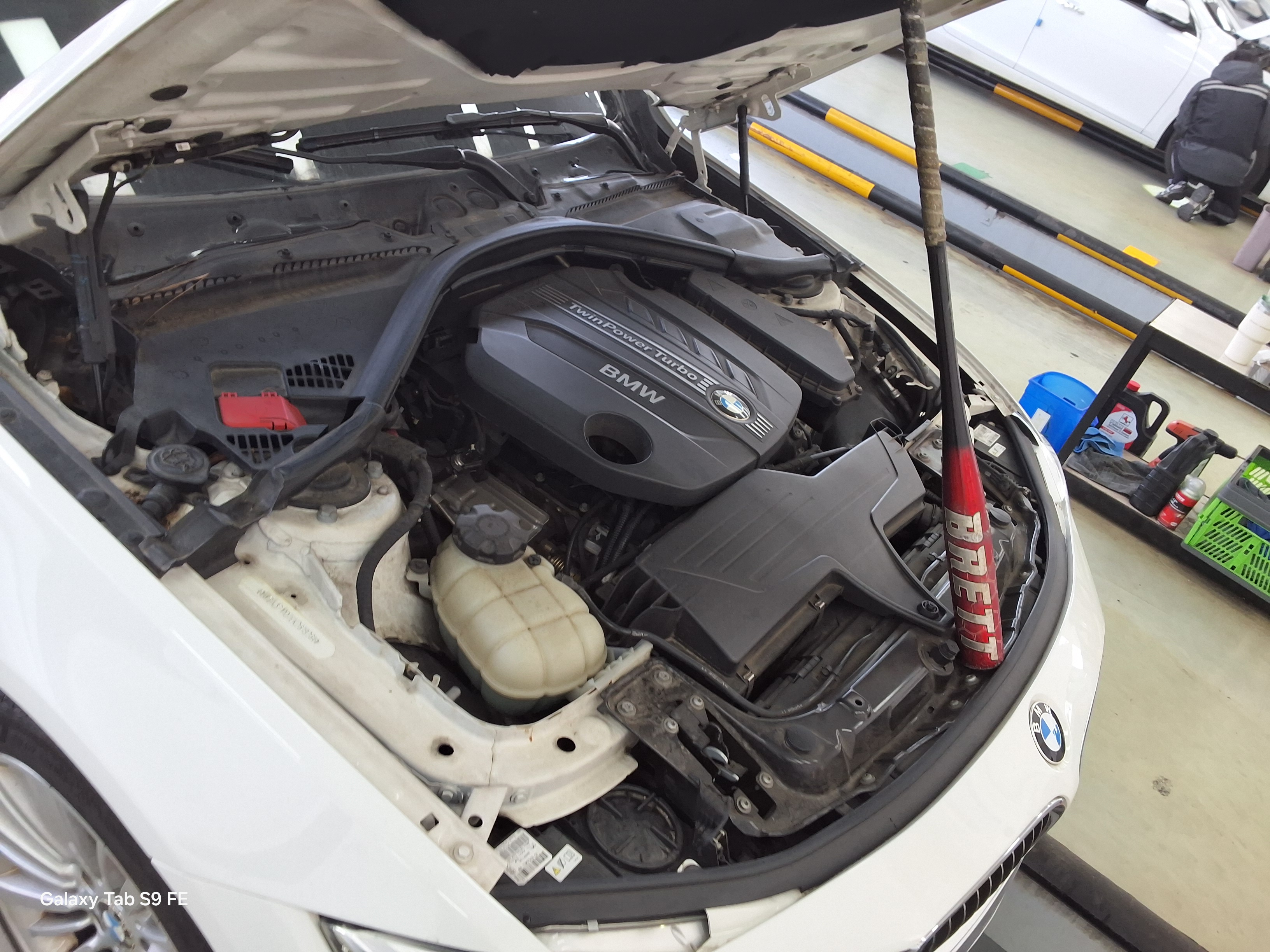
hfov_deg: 63.4
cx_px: 635
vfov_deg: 49.7
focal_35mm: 28
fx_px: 1027
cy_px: 476
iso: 40
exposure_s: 1/60
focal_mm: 2.91
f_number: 1.9
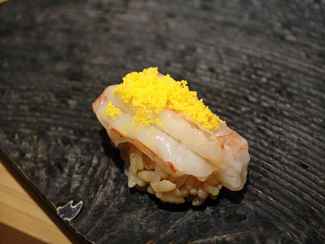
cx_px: 162
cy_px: 122
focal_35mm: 75
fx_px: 704
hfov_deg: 26.0
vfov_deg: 19.6
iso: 200
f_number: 1.8
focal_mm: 12.28
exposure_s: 1/360
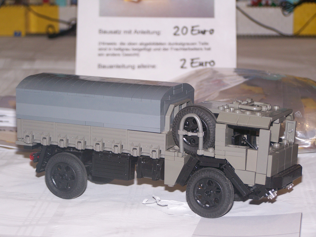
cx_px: 158
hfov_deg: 18.7
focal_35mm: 105
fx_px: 959
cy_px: 118
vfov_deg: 14.1
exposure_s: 1/100
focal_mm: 17.5
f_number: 3.2
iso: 80
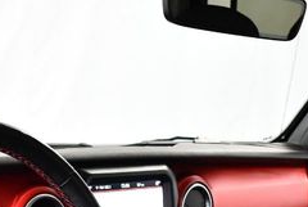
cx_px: 44
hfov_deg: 20.8
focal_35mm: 96
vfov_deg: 13.7
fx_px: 823
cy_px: 274
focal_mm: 18
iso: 2800
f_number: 3.5
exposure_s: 1/125
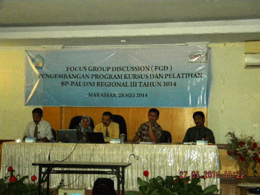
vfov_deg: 26.1
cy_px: 98
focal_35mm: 56
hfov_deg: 34.3
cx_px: 130
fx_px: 421
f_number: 4.1
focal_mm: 10.1
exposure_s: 1/30
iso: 702
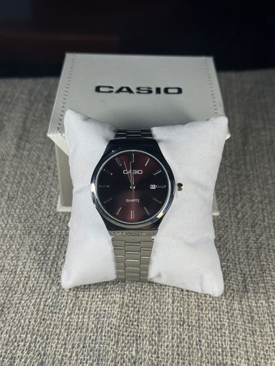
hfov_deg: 30.3
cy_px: 183
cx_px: 138
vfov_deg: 39.6
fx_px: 508
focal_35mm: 48
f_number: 1.78
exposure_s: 1/333
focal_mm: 6.76
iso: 64
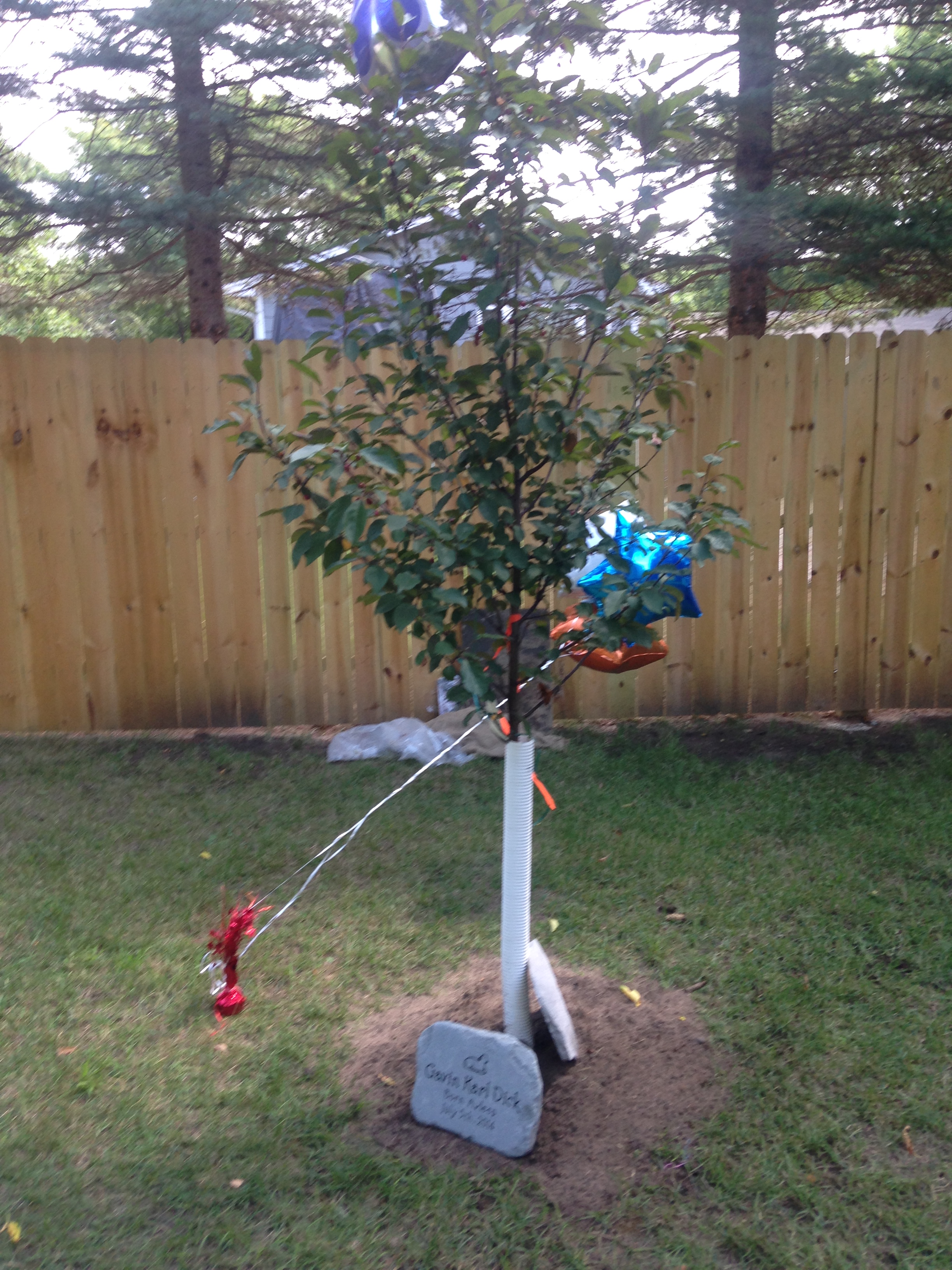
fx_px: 1210
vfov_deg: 55.4
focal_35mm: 33
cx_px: 476
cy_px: 635
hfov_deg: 42.9
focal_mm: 4.12
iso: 50
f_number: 2.4
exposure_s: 1/120
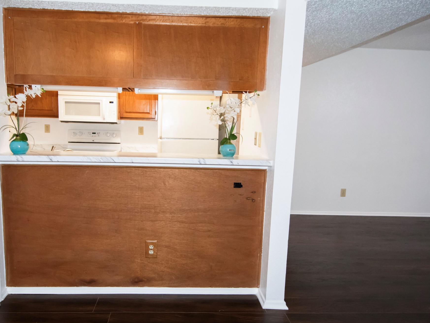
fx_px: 311
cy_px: 166
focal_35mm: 25
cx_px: 181
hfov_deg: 68.9
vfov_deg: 54.9
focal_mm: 14
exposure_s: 1/160
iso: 3200
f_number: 5.6
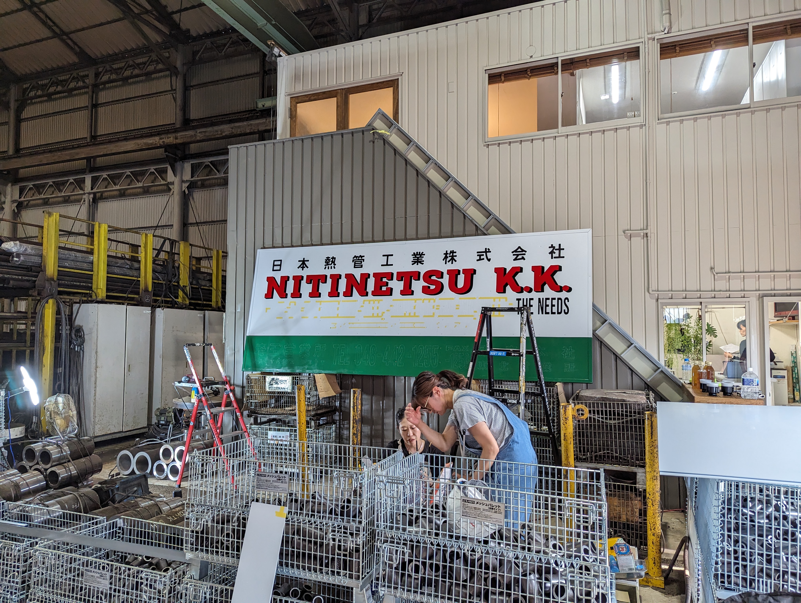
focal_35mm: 24
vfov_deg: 56.9
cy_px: 302
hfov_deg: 71.5
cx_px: 400
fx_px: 556
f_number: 1.85
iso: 478
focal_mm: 6.81
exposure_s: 1/217
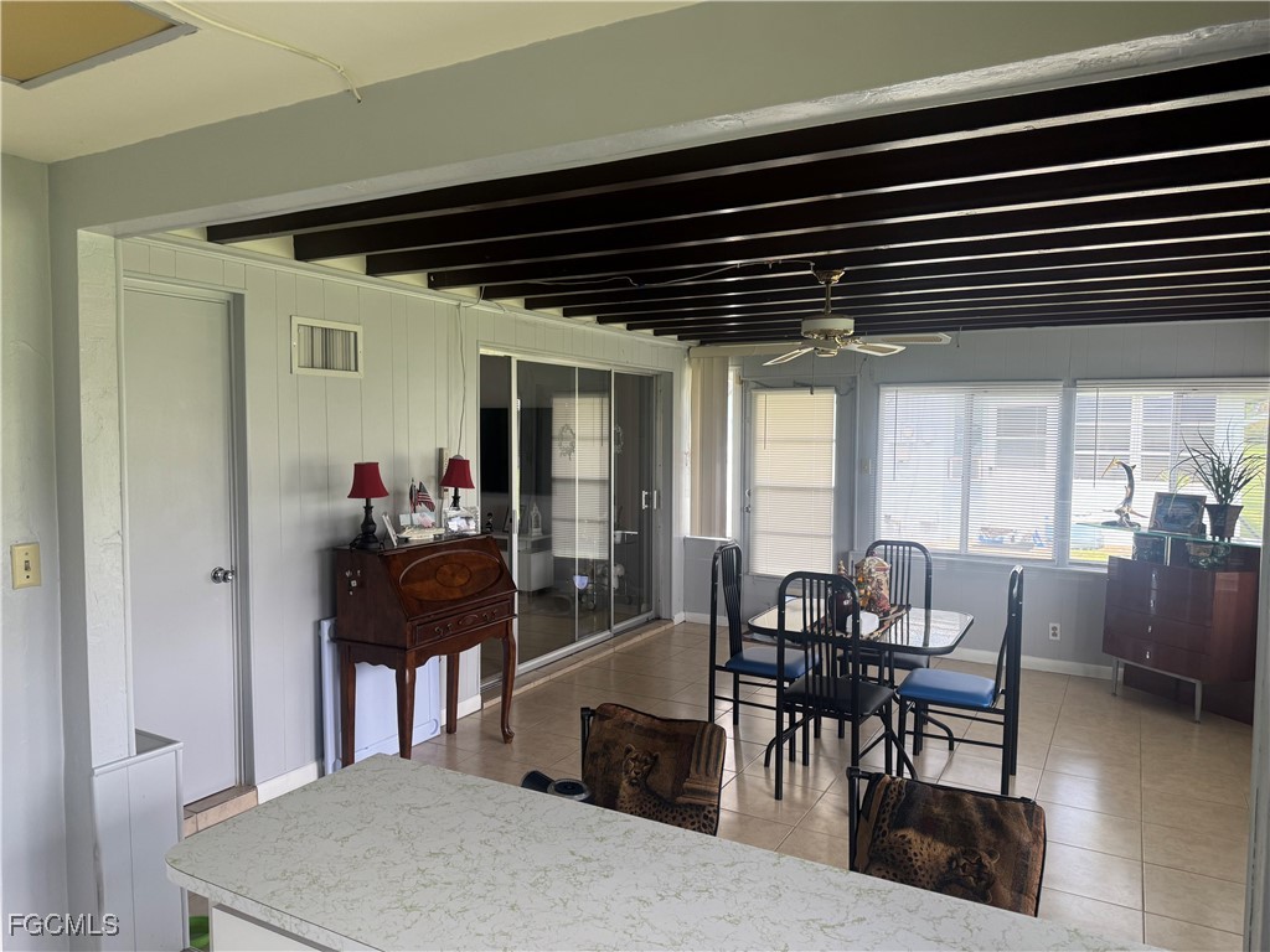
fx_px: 881
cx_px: 635
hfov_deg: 71.6
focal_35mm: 24
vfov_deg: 56.8
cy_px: 476
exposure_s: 1/121
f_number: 1.78
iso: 100
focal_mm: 6.76
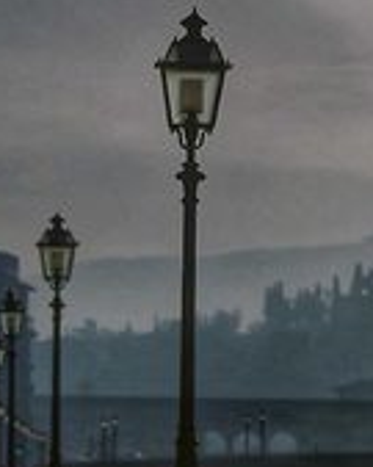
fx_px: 4834
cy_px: 232
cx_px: 517
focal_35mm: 350
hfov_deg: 4.4
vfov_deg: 5.5
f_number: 5
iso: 160
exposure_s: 1/6400
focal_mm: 70
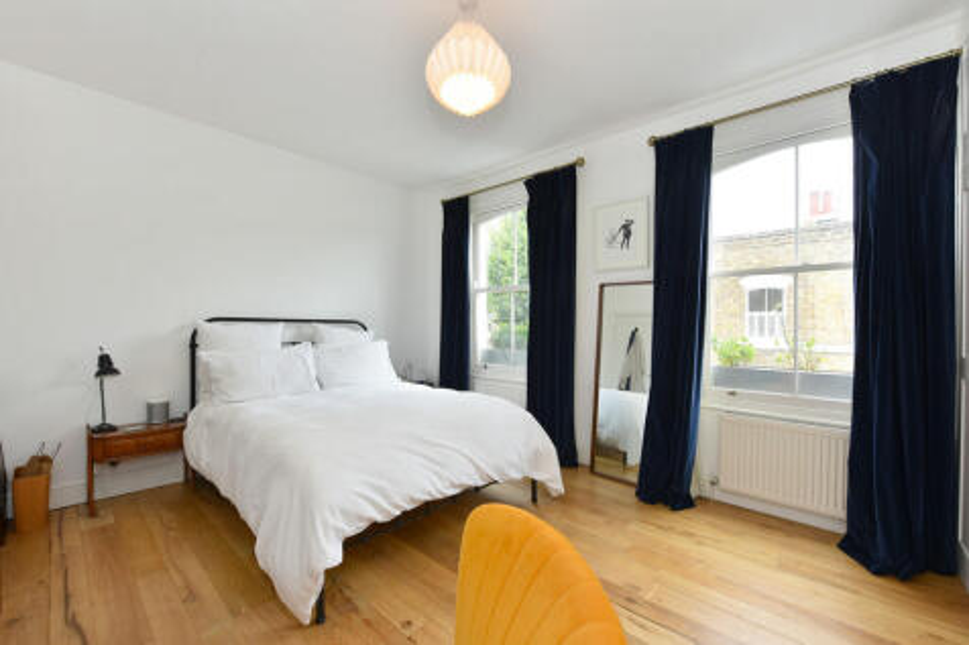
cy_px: 322
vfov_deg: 77.3
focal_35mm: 15
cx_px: 484
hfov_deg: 100.4
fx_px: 404
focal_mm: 15
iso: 200
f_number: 8
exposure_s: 1/20
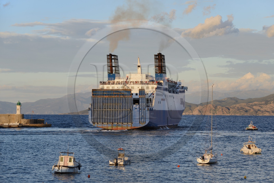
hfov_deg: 17.1
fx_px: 913
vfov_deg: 11.4
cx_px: 137
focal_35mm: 120
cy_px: 92
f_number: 7.1
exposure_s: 1/250
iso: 200
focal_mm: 120
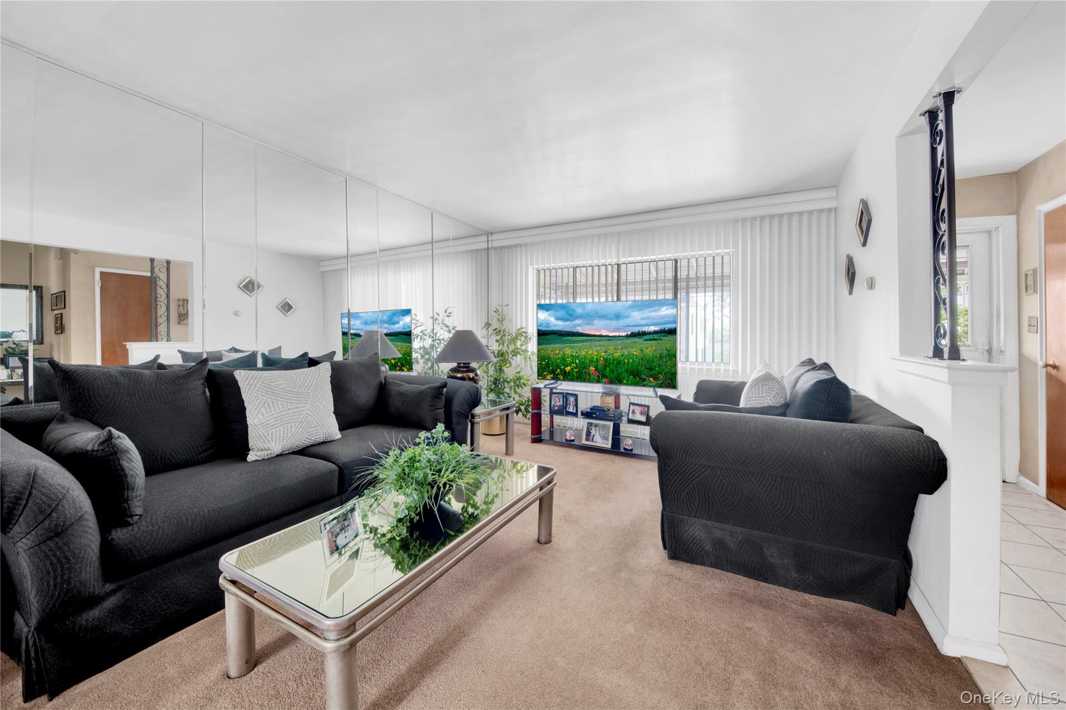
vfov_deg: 90.0
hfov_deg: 112.6
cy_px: 355
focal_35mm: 12
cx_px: 533
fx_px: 355
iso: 100
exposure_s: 1/1.25
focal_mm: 8
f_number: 8
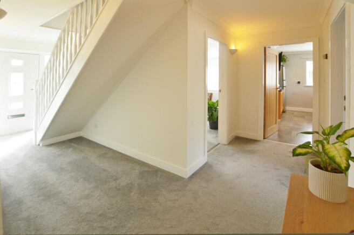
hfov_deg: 100.4
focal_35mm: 15
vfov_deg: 77.2
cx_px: 177
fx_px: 147
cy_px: 118
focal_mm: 10
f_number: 8
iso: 320
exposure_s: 1/15
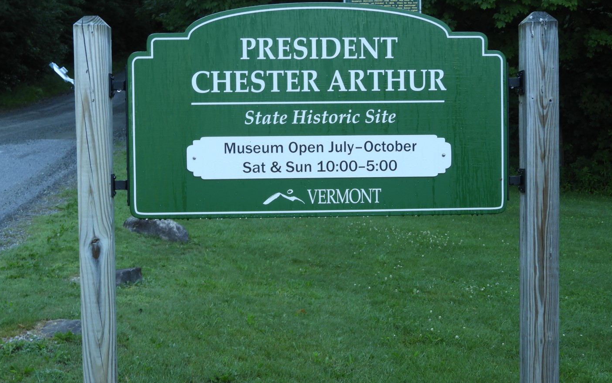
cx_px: 300
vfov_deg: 18.3
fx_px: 1184
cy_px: 186
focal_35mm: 71
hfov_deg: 29.0
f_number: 4.2
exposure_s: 1/50
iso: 100
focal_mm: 11.6
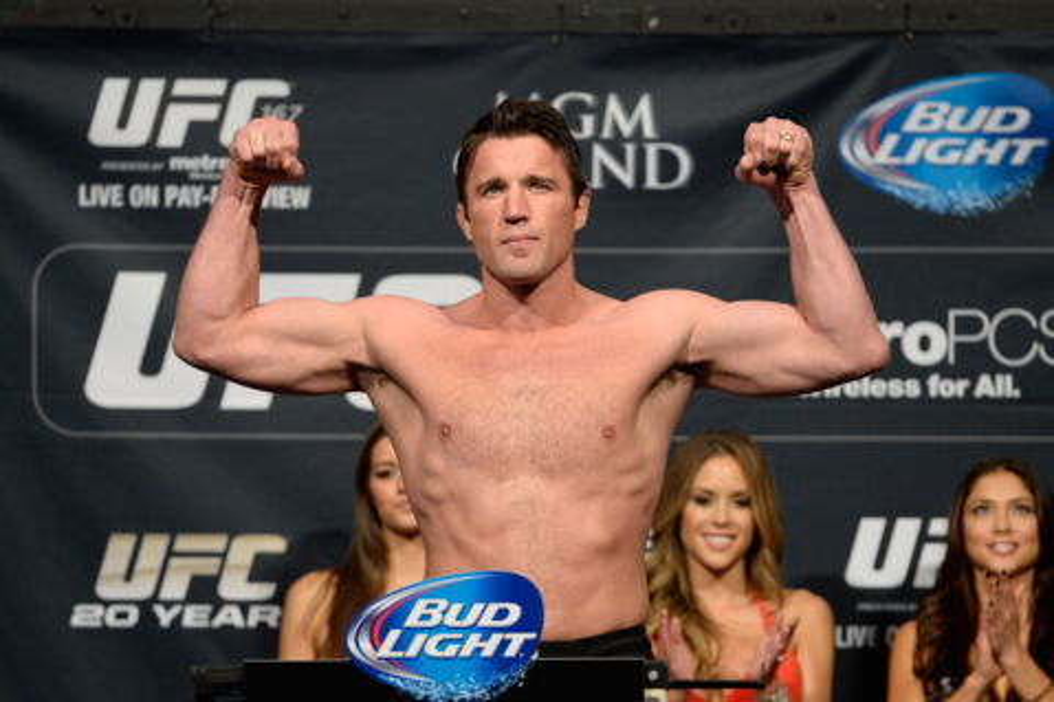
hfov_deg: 10.3
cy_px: 351
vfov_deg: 6.9
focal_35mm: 200
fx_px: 5853
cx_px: 527
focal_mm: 200
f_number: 3.5
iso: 3200
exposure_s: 1/500
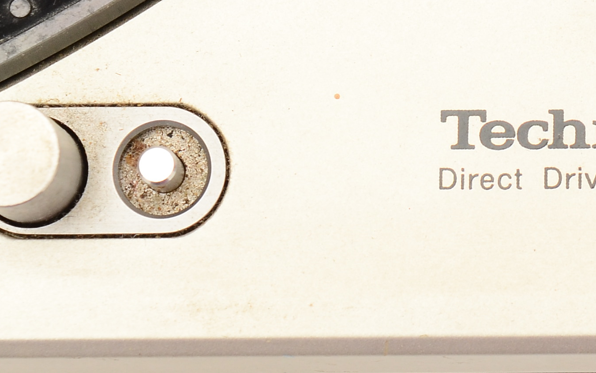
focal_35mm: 217
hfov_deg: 9.6
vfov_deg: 6.0
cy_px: -90
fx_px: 3525
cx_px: 661
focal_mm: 52
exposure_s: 1/60
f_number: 11
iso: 320
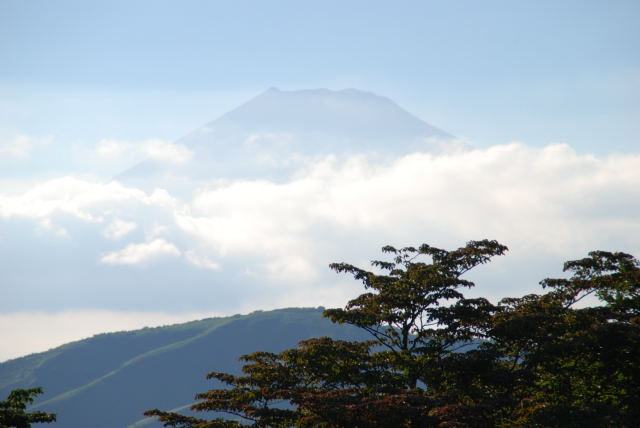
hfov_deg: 6.9
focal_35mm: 300
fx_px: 5338
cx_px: 320
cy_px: 214
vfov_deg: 4.6
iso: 200
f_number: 9
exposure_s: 1/320
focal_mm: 200
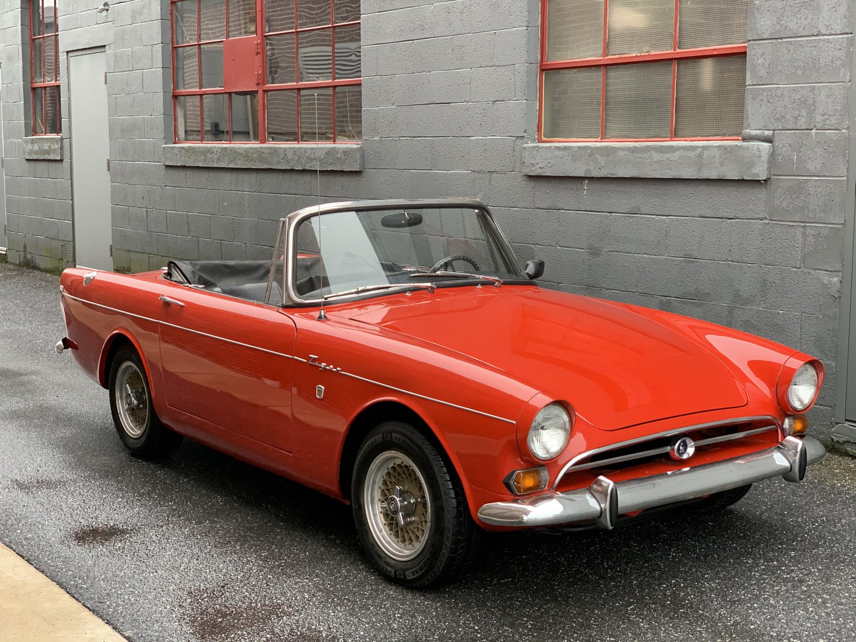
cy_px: 321
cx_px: 428
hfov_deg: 36.8
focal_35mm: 52
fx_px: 1286
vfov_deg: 28.0
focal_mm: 6
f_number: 2.4
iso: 125
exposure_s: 1/108
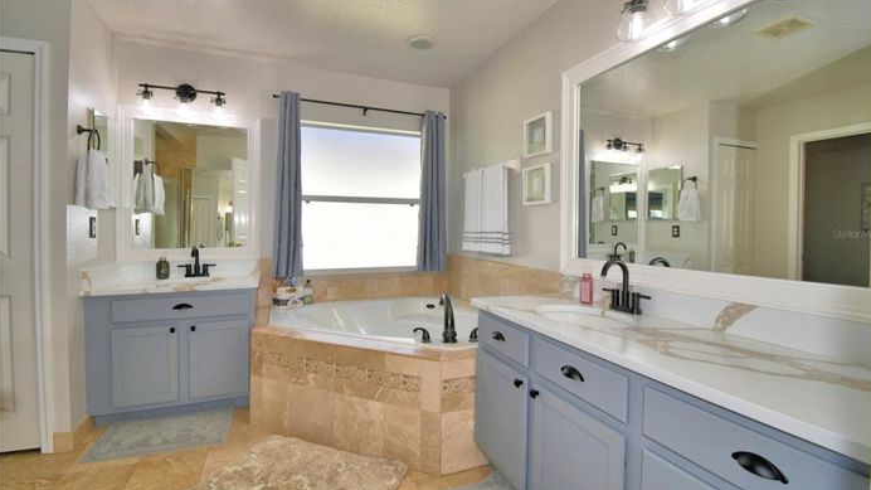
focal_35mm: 16
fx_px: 369
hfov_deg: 99.4
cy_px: 234
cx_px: 439
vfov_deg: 67.0
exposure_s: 1/200
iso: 100
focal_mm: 10
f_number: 4.5
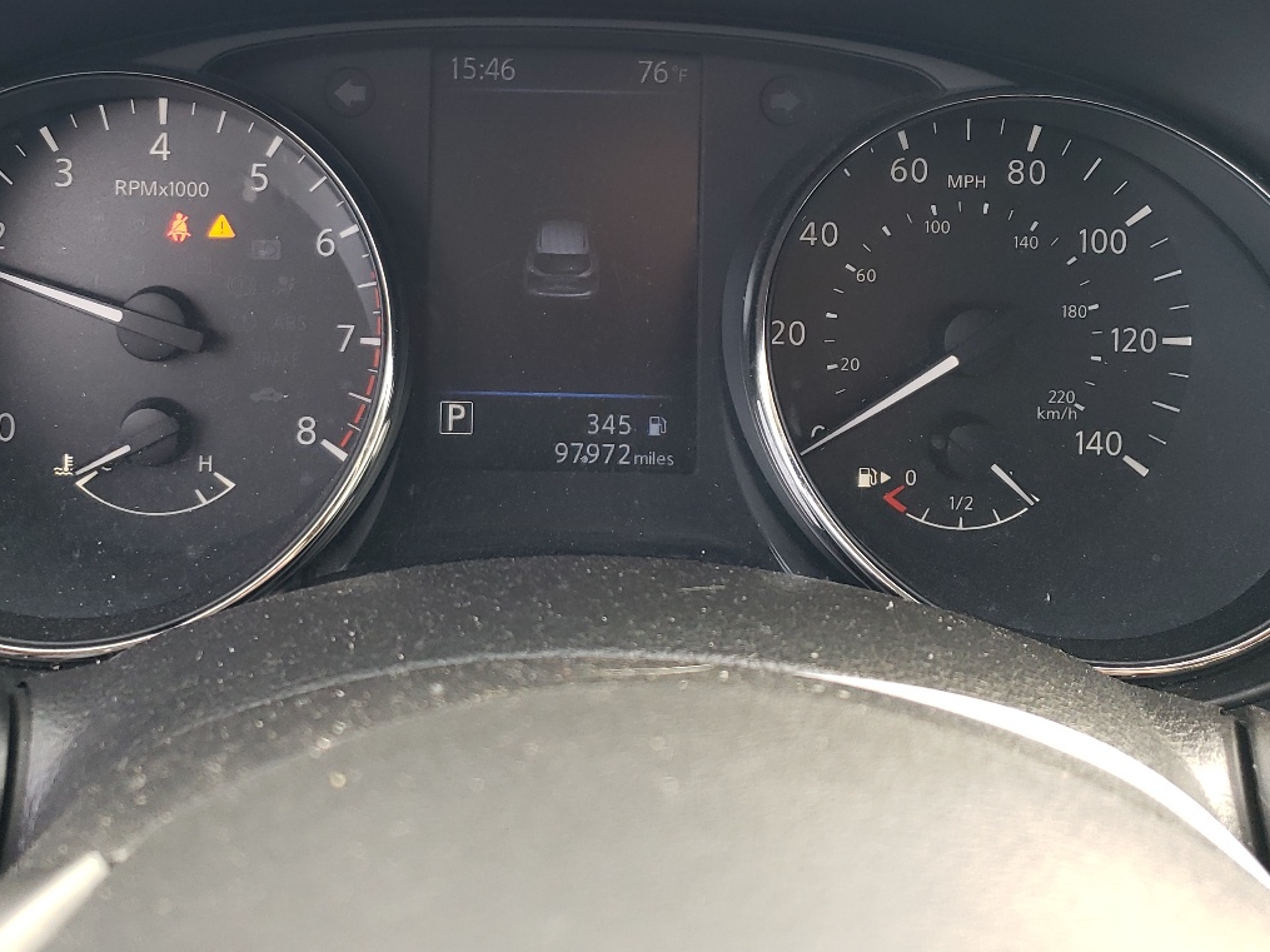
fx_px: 1504
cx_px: 534
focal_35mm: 41
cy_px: 233
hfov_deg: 45.6
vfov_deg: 34.4
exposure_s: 1/120
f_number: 1.5
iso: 68
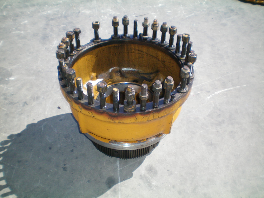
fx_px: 290
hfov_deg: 49.0
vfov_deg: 37.7
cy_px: 99
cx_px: 132
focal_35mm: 38
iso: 64
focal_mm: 6.3
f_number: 3.1
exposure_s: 1/500
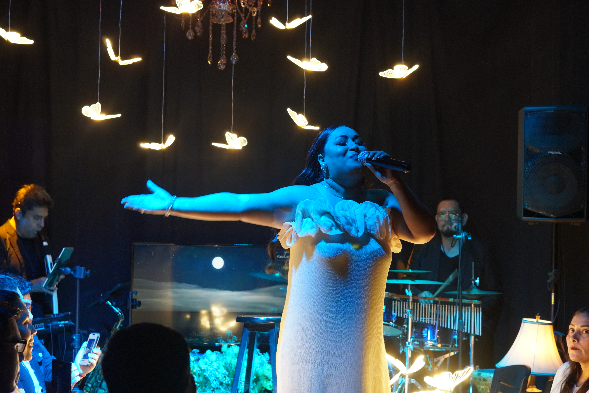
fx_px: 1227
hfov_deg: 27.0
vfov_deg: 18.2
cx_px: 294
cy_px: 196
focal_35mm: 75
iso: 2000
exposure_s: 1/40
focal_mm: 50
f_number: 4.5
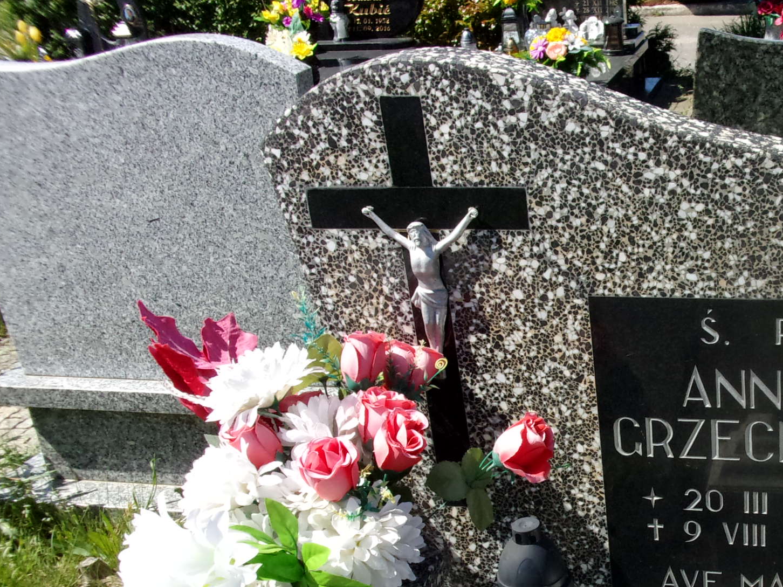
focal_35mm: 50
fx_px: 1131
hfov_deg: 36.4
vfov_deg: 28.6
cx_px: 665
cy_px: 451
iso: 200
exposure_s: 1/170
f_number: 10.8
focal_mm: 5.1
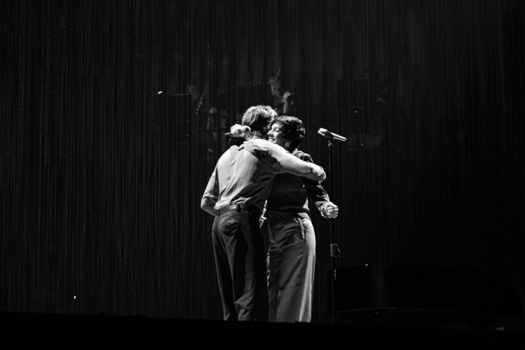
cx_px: 262
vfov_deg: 13.0
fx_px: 1531
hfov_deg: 19.5
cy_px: 175
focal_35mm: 105
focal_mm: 70
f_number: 4
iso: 800
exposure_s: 1/200
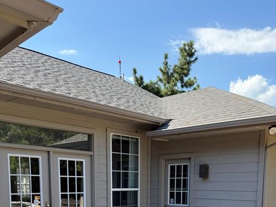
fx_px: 311
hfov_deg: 47.9
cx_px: 143
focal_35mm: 39
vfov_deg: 32.7
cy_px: 223
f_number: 1.78
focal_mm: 6.76
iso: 80
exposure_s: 1/1585
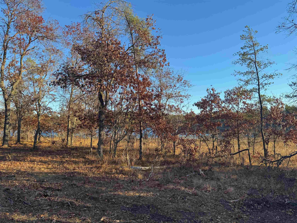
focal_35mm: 24
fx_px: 206
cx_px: 148
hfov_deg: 71.6
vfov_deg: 56.8
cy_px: 112
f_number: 1.78
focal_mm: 6.76
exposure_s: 1/370
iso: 80
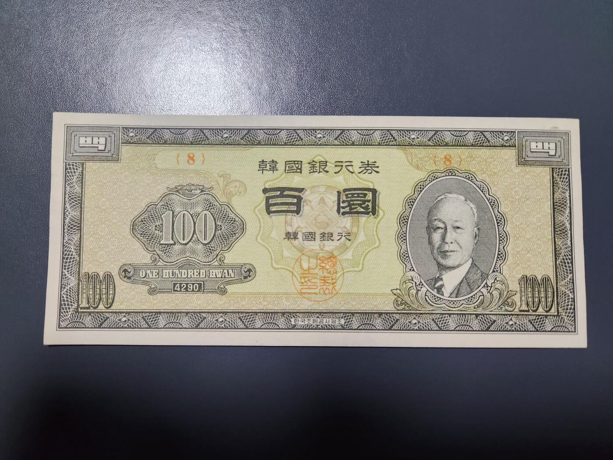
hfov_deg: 73.9
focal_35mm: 23
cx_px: 306
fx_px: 407
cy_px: 230
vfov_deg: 58.9
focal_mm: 5.4
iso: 500
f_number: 1.8
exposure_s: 1/101
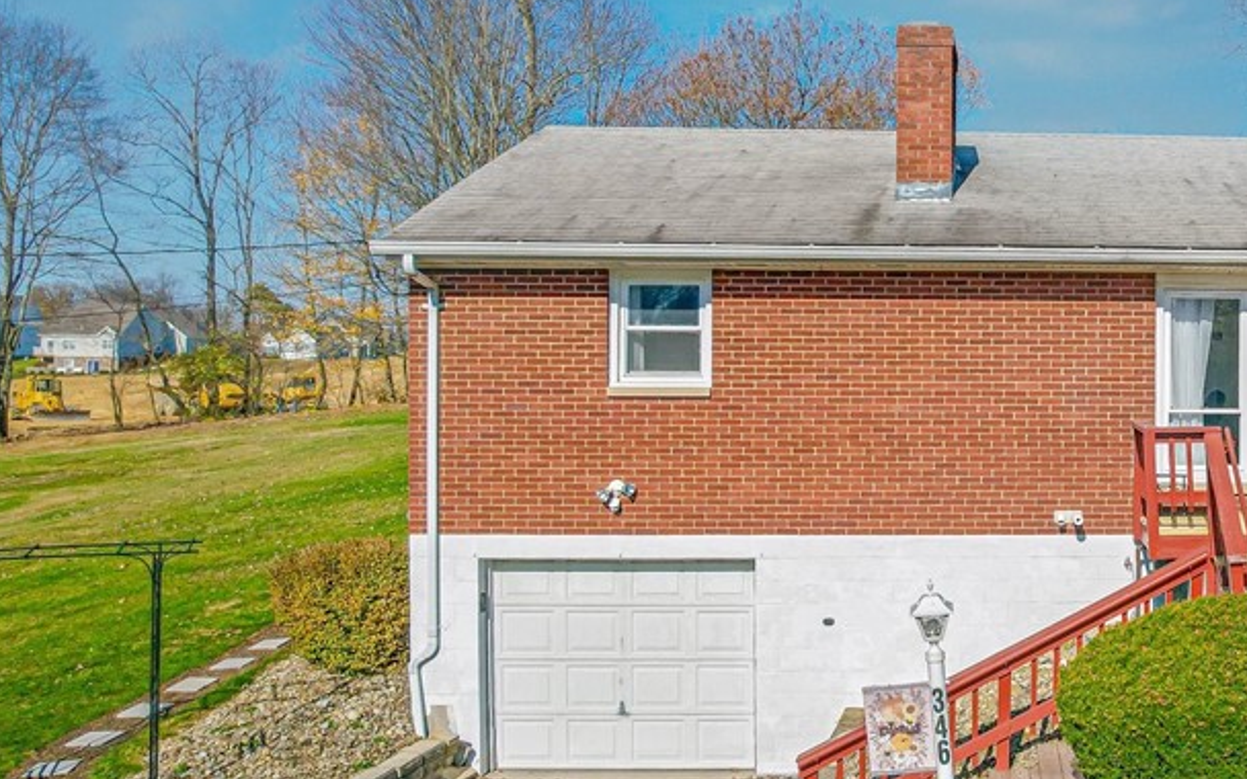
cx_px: 1091
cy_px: 374
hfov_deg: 45.3
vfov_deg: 32.0
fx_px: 1359
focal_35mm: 40
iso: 200
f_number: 2.8
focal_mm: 8.38
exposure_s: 1/3000
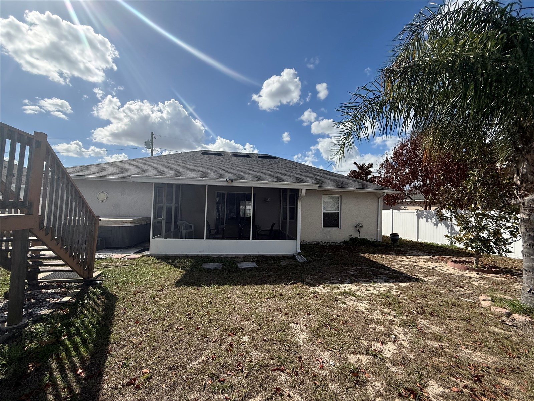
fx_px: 216
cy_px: 200
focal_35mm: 14
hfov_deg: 102.1
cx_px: 267
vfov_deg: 85.7
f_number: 2.2
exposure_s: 1/3460
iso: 80
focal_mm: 2.22
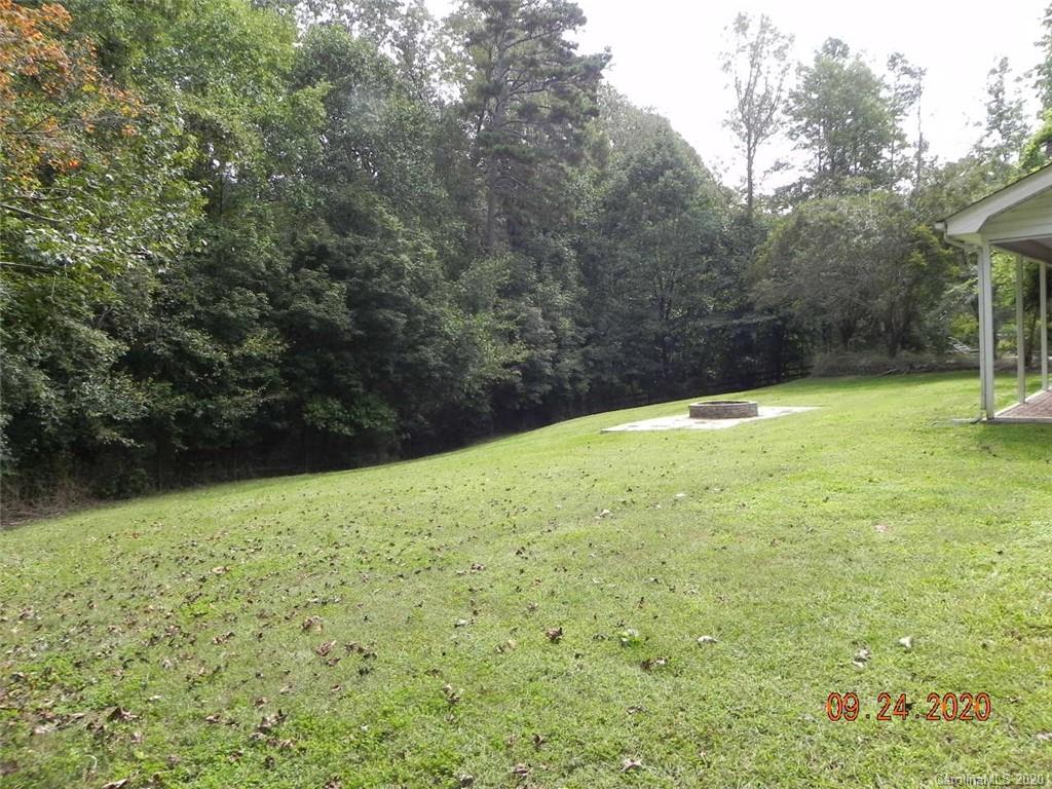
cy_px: 394
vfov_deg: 53.1
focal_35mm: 26
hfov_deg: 67.3
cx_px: 526
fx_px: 790
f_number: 5
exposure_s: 1/194
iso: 160
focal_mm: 4.6
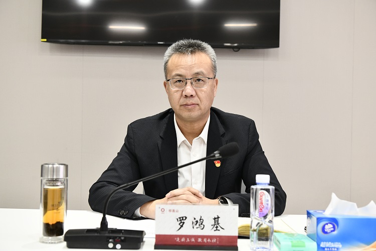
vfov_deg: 27.0
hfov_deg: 39.6
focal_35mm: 50
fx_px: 522
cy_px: 126
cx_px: 188
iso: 3200
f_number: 5
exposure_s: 1/100
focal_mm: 50
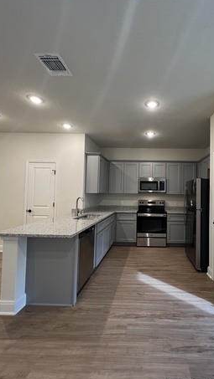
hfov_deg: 68.1
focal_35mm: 15
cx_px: 147
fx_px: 151
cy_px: 190
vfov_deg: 103.0
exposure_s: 1/60
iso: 160
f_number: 1.8
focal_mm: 1.57
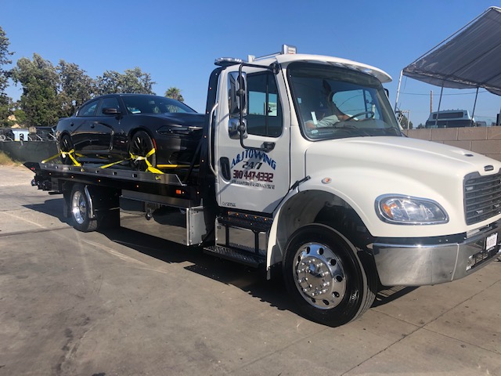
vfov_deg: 49.7
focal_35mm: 28
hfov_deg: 63.4
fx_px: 405
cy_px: 188
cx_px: 250
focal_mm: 4
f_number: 1.8
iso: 20
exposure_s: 1/1919
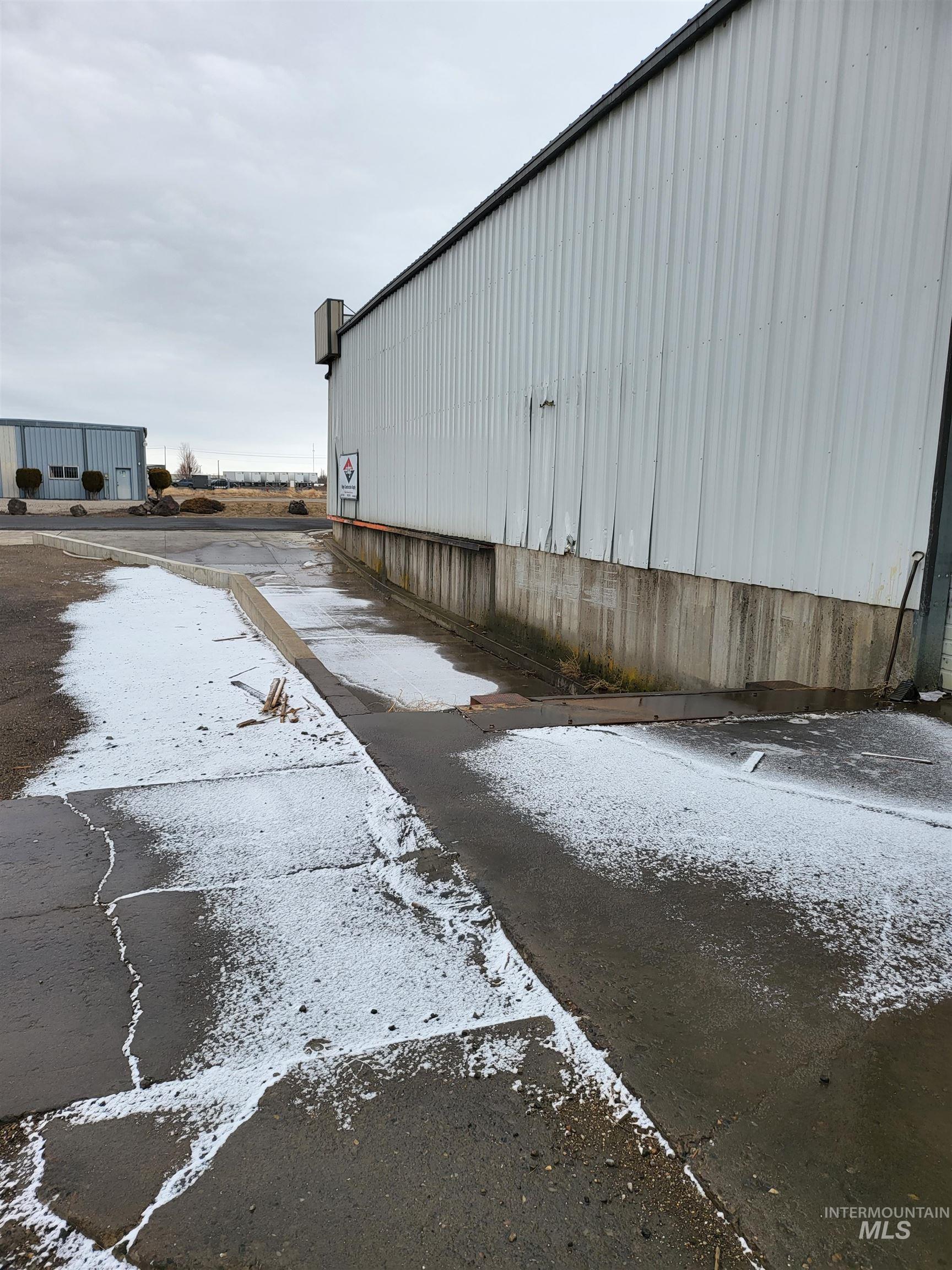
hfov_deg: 56.8
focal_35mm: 24
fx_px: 880
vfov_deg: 71.6
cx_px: 476
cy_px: 635
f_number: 1.8
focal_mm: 5
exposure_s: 1/664
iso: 40
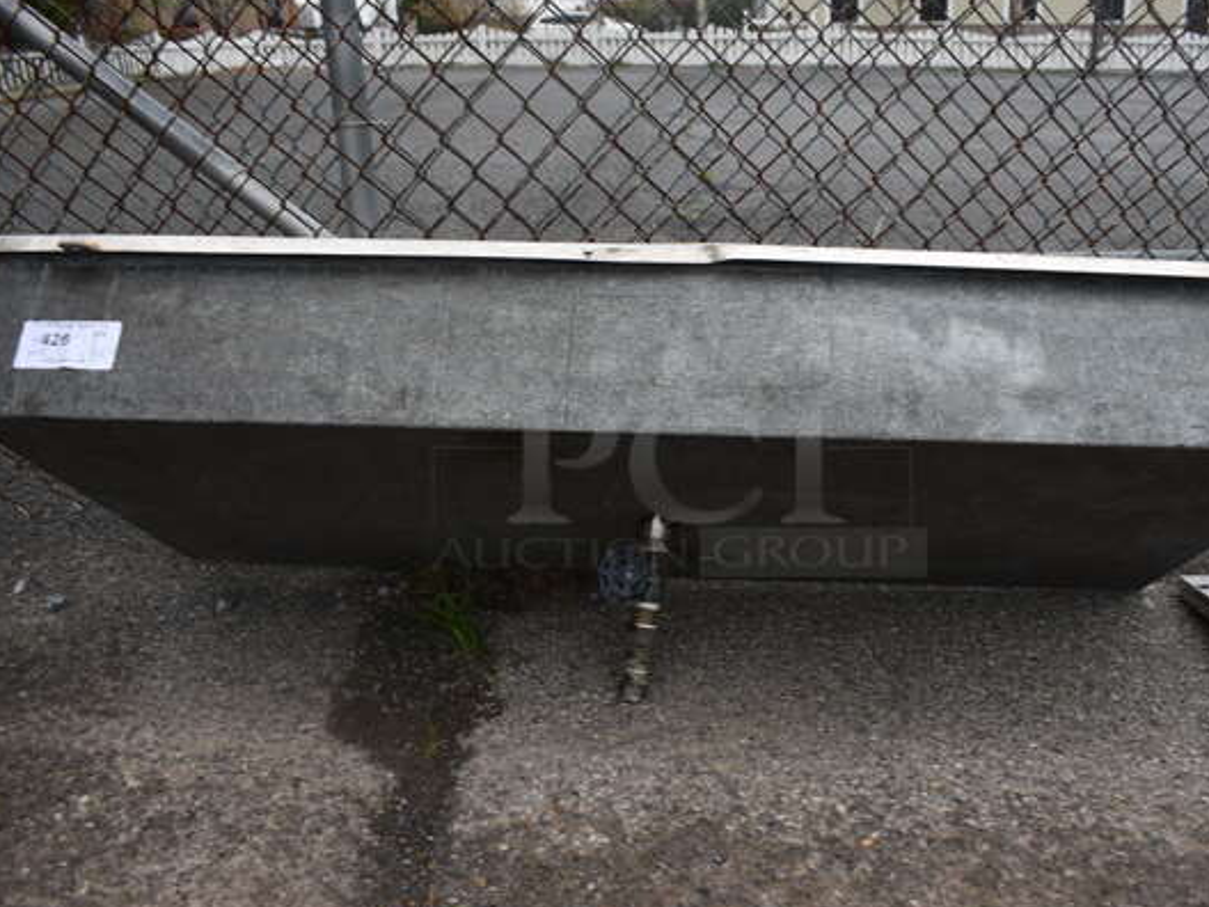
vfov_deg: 46.8
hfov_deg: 59.8
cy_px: 456
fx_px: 1048
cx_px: 673
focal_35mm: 30
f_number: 5.6
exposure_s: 1/125
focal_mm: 18
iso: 280
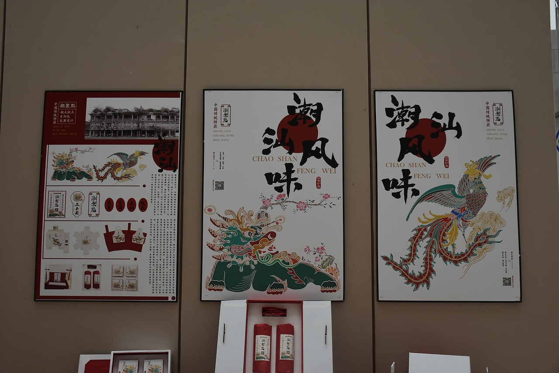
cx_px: 280
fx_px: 536
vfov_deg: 38.4
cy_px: 186
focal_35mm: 34
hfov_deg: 55.1
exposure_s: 1/60
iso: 800
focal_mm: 23
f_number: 4
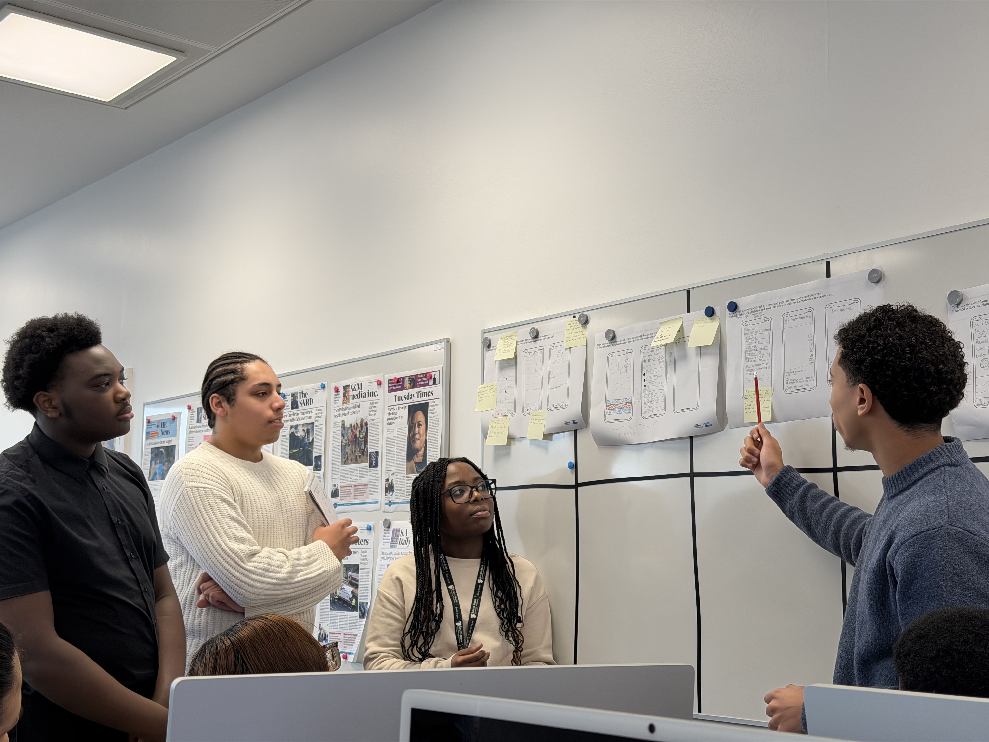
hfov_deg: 39.7
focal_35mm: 48
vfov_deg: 30.3
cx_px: 494
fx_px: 1371
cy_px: 371
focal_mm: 6.76
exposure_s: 1/108
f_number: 1.78
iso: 64
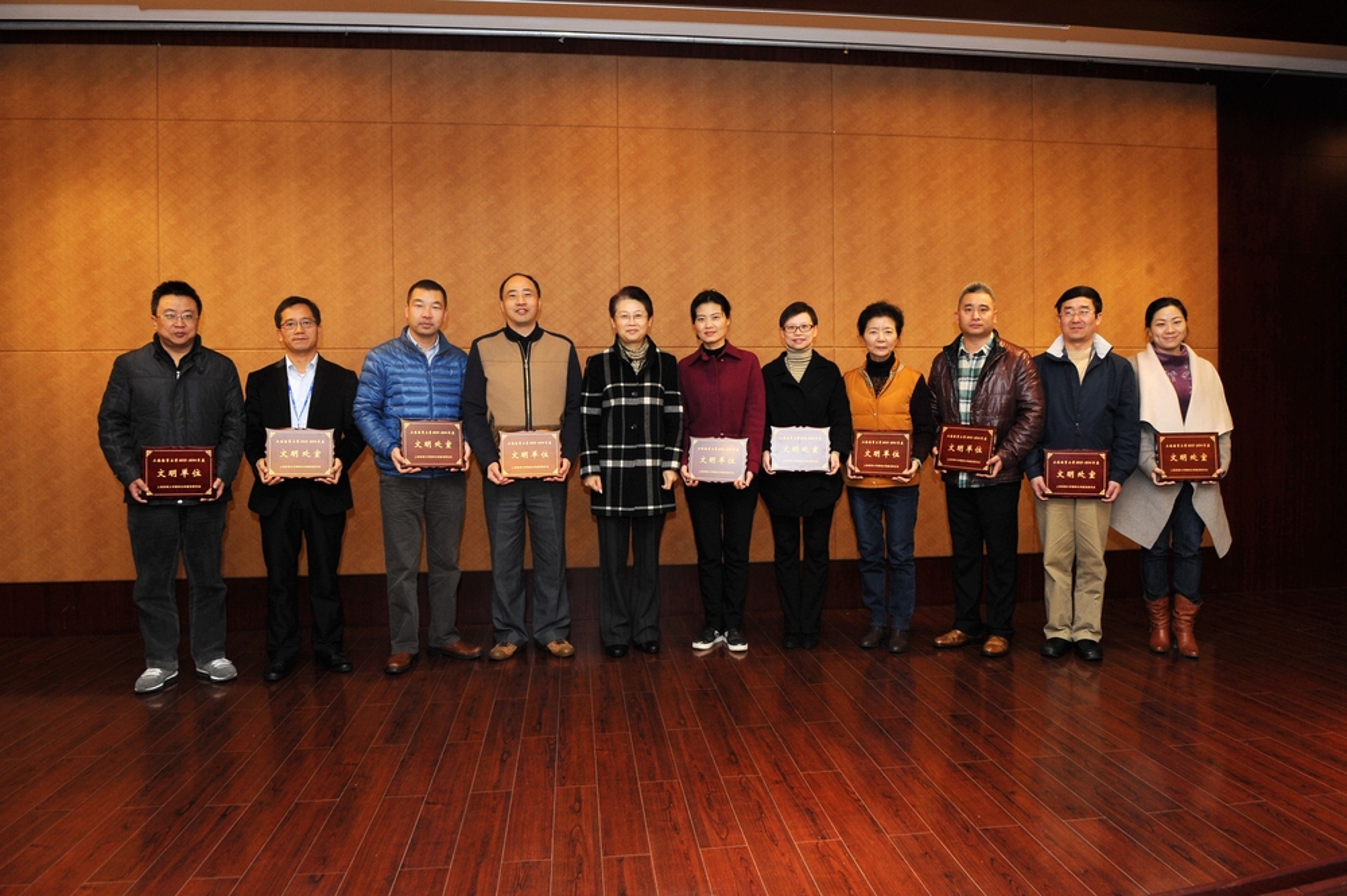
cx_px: 674
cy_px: 448
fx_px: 897
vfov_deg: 53.1
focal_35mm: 24
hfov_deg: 73.8
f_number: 8
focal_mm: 24
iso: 1250
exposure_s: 1/60
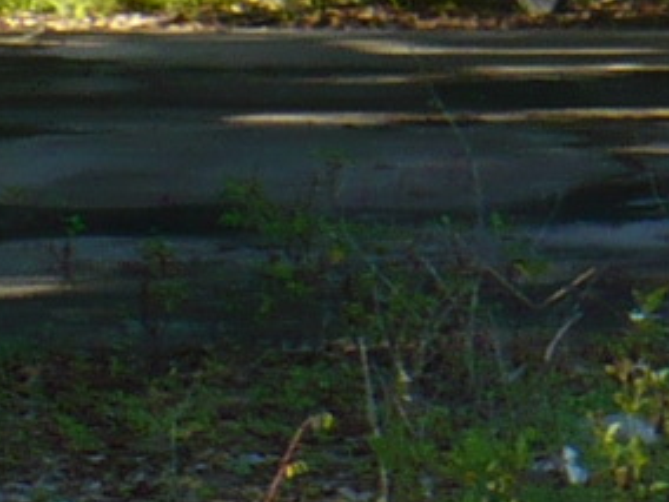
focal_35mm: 267
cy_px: -832
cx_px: 2261
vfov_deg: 5.3
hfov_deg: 6.5
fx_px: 5160
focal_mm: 6.1
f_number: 2.8
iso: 100
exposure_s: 1/200
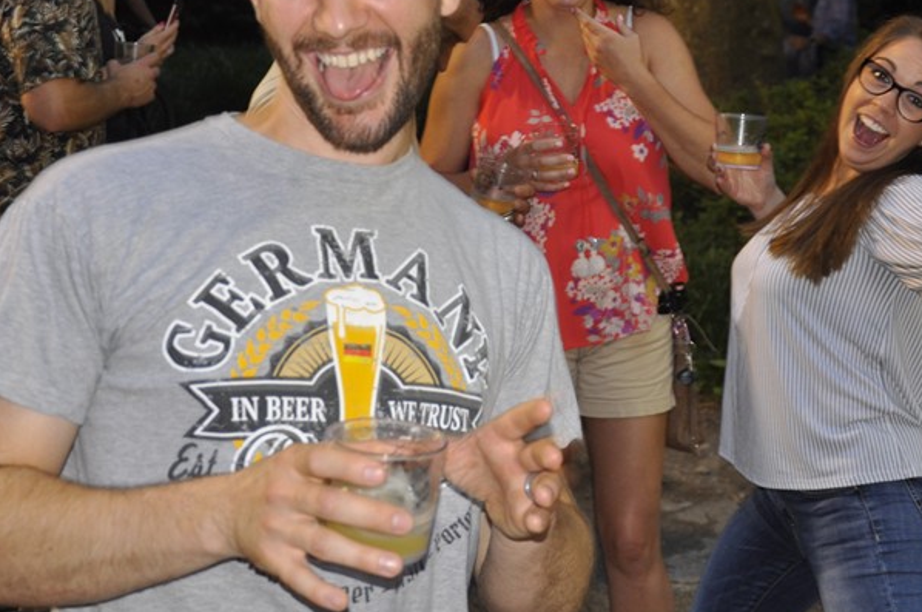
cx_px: 595
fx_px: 2247
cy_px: 248
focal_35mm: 88
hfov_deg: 23.1
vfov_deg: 15.5
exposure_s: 1/60
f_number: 4.5
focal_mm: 35
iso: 400
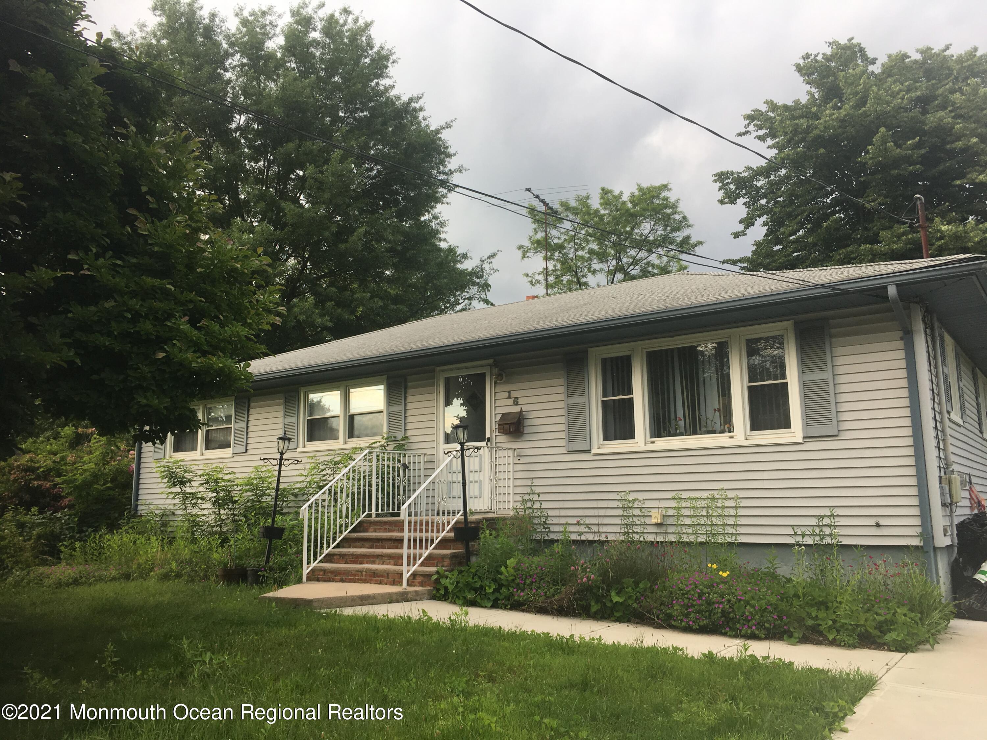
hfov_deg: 61.7
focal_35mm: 29
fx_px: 827
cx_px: 494
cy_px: 370
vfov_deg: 48.2
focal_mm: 4.15
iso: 25
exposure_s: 1/331
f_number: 2.2
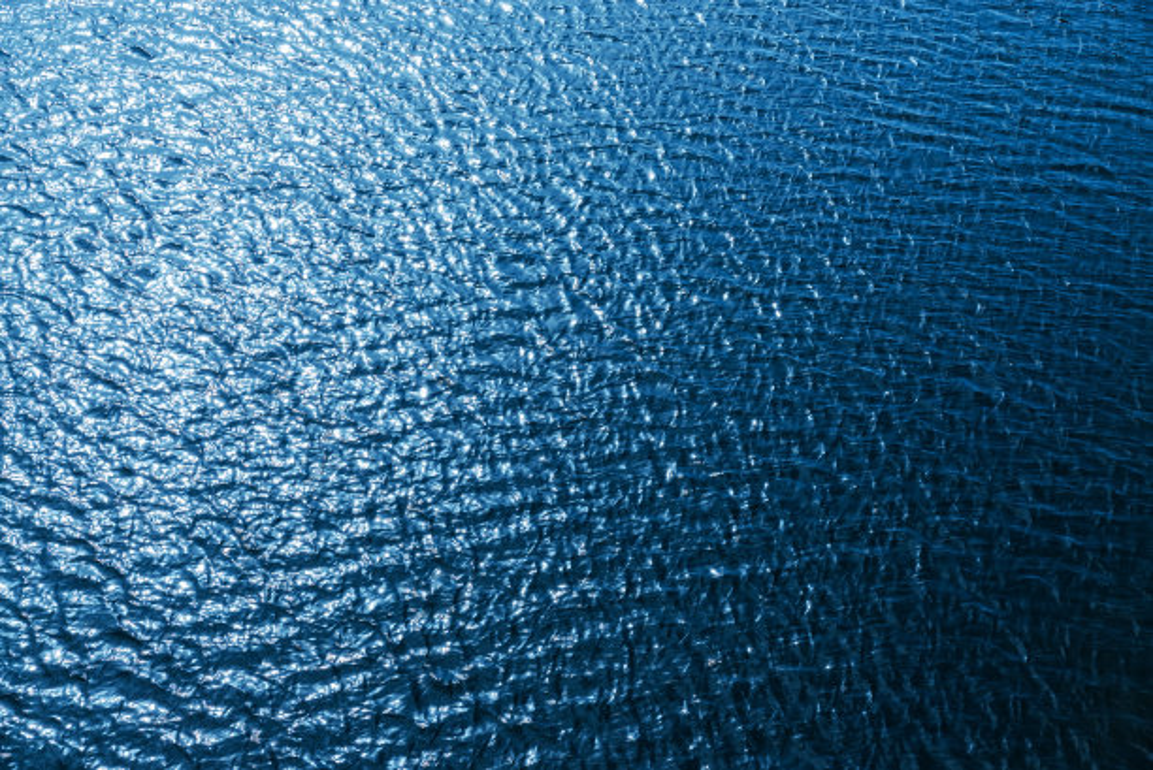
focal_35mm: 56
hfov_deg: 35.6
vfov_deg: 24.2
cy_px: 385
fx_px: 1795
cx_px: 576
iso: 100
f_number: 8
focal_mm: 56
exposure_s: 1/500
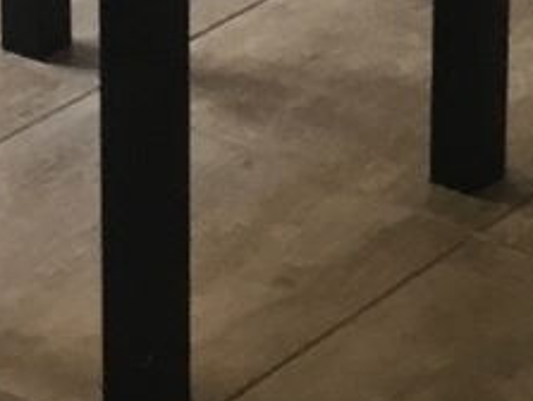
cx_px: 359
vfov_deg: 6.4
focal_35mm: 222
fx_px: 3424
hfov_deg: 8.9
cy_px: -504
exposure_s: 1/33
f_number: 2.4
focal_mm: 3.3
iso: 100
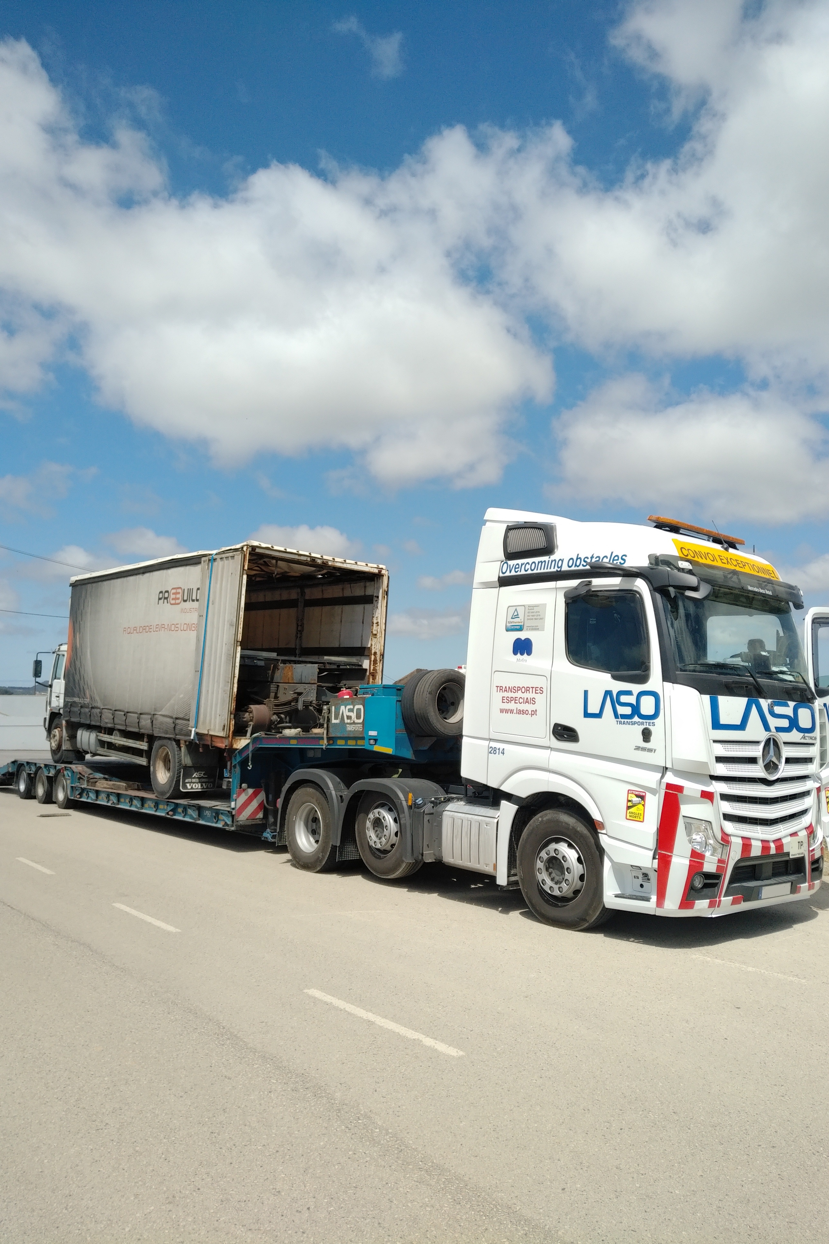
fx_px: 863
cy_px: 622
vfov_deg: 71.5
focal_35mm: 25
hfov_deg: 51.3
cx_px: 414
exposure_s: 1/2441
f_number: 2
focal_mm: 4.52
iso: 101
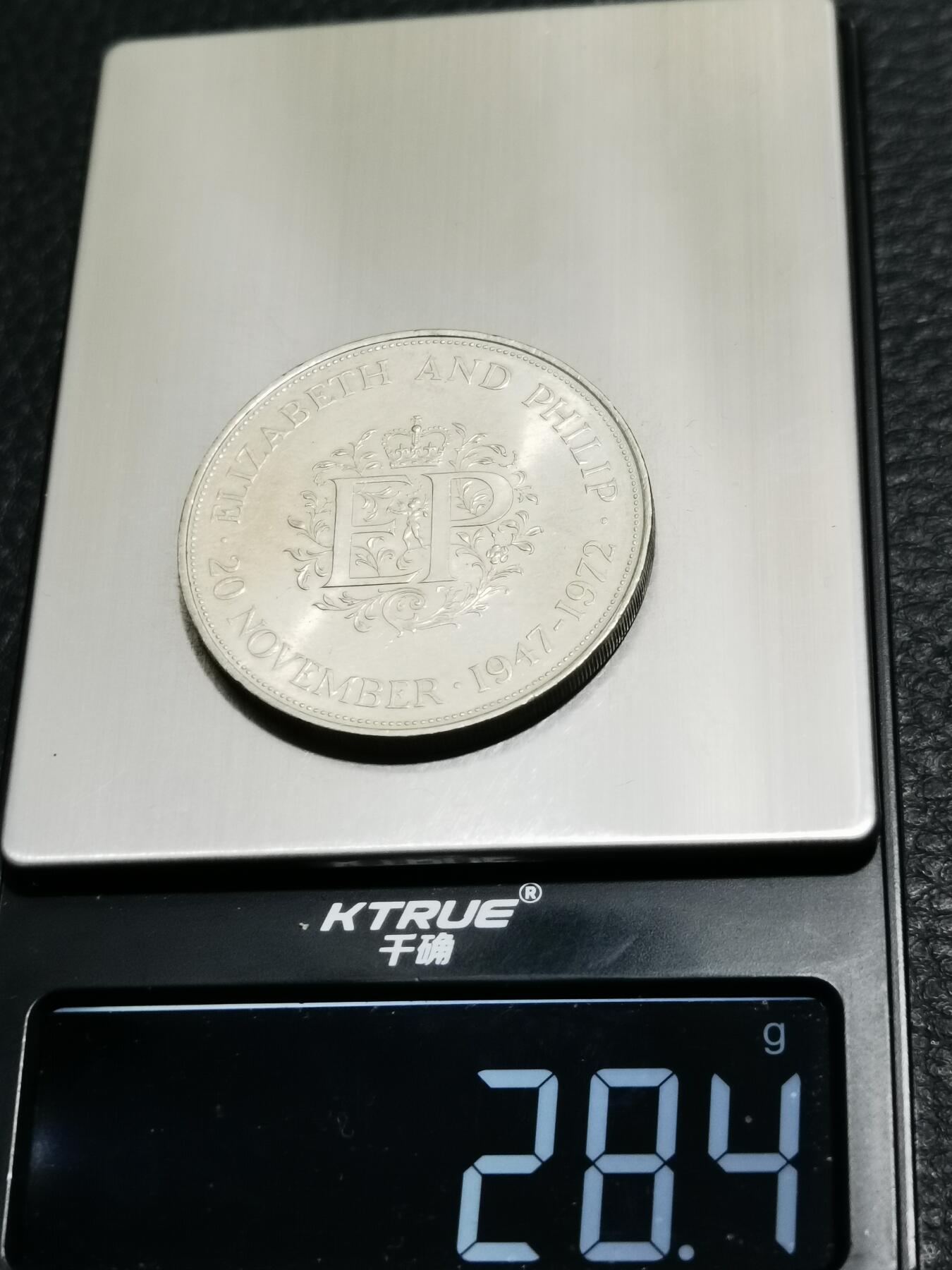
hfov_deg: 24.0
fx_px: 2237
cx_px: 476
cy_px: 635
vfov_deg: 31.7
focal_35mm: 61
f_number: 1.9
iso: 125
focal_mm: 6.67
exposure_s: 1/100
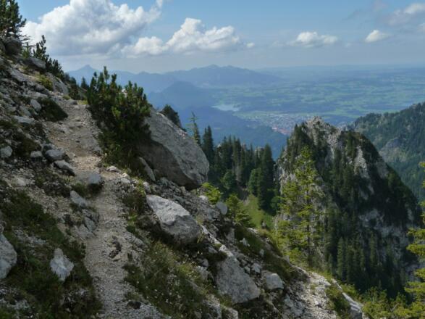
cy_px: 160
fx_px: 589
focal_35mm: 48
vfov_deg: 30.3
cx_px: 212
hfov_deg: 39.7
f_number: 10
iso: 160
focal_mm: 8
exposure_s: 1/250
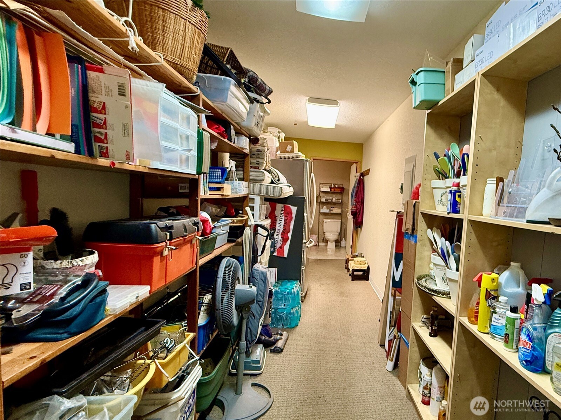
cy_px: 210
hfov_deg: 102.1
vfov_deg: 85.7
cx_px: 280
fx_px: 227
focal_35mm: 14
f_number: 2.2
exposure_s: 1/61
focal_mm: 2.22
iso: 250
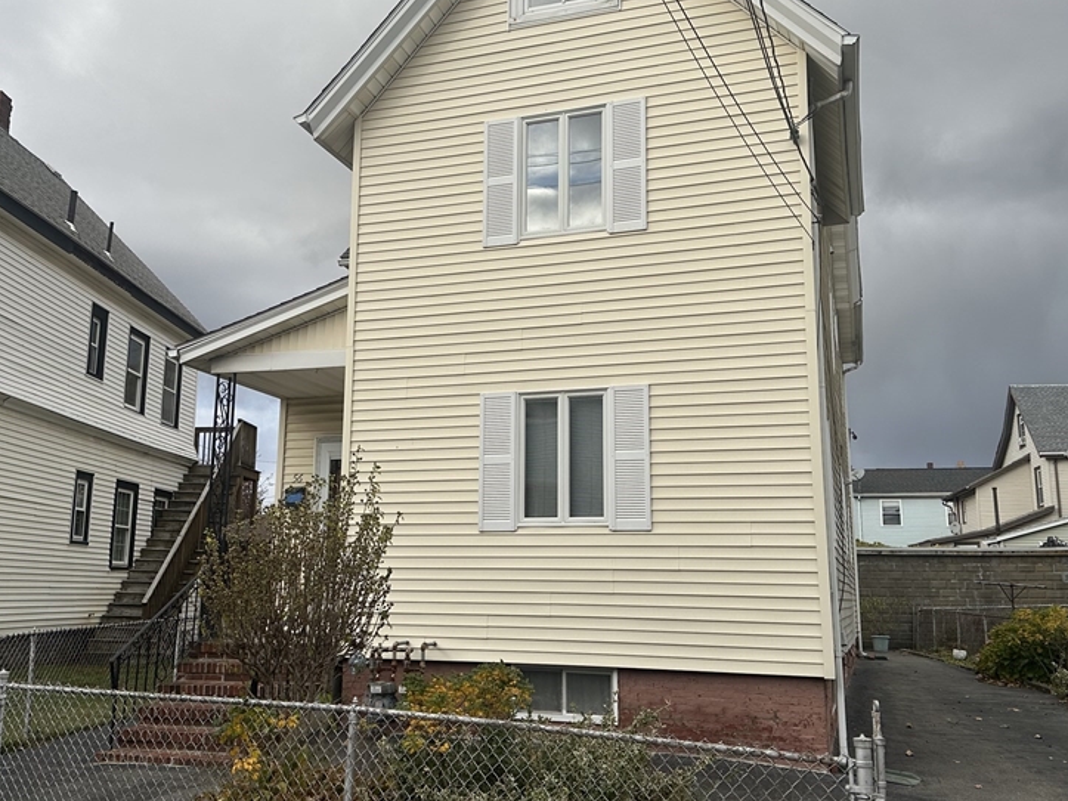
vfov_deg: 41.8
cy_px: 383
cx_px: 502
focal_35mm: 34
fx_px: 1049
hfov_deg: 53.9
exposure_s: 1/2809
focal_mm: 6.86
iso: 80
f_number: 1.78
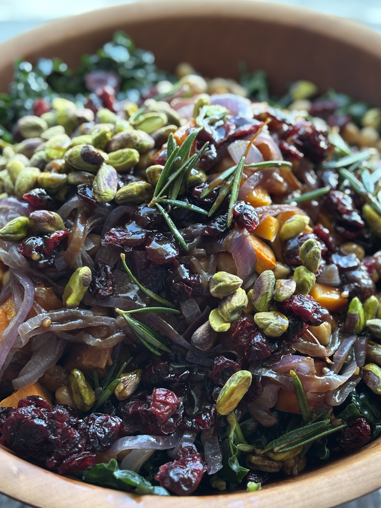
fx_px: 880
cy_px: 275
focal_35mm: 60
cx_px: 196
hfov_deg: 24.4
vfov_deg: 32.2
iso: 160
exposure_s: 1/56
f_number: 1.6
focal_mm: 5.96
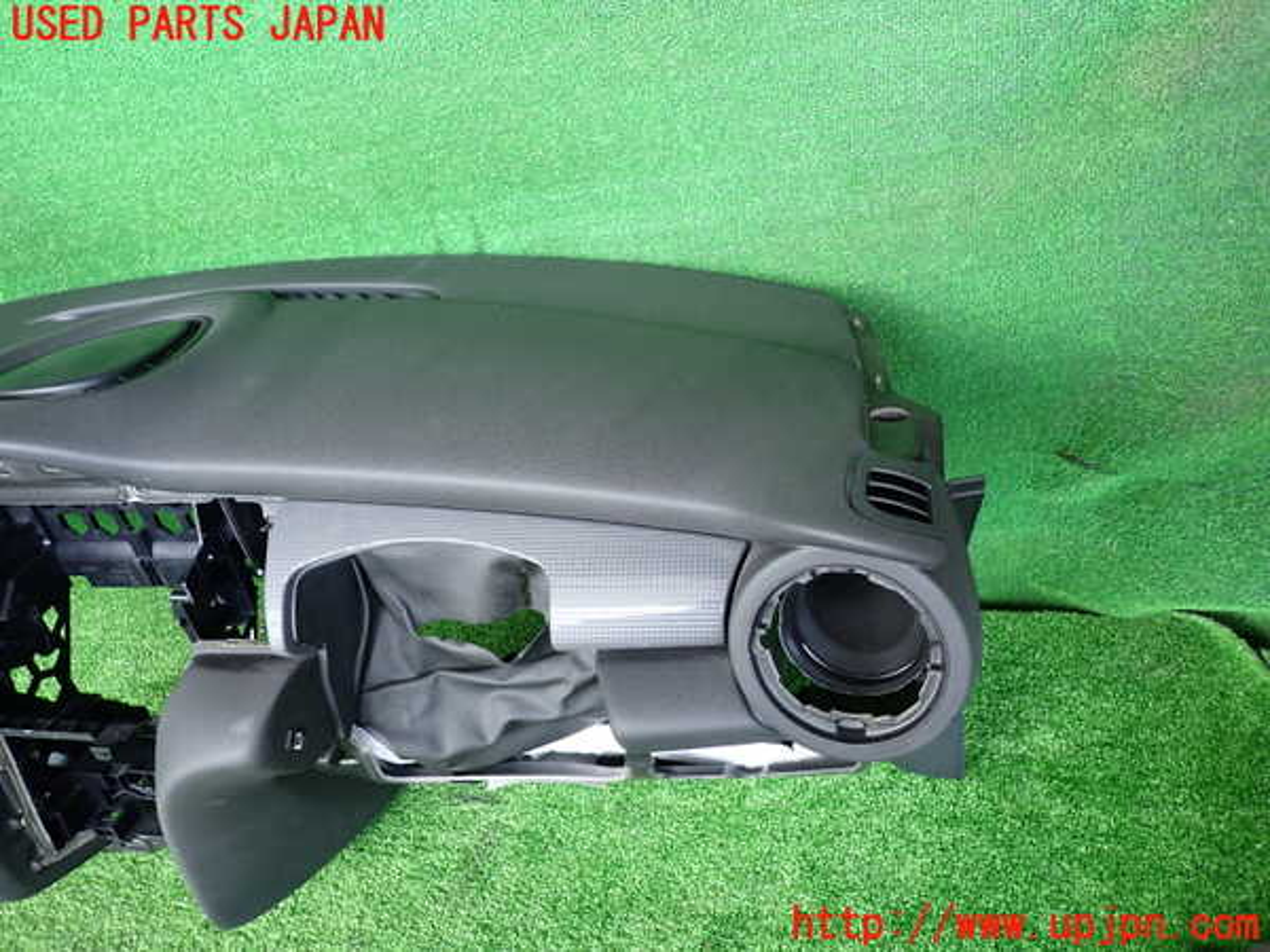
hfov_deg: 69.4
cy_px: 476
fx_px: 917
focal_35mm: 25
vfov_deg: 54.9
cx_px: 635
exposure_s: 1/40
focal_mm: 4.5
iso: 200
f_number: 2
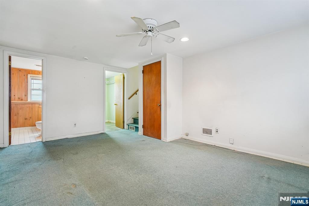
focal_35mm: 16
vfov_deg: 73.7
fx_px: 137
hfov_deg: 96.8
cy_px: 103
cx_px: 154
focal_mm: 16
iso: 400
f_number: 8
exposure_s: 1/2
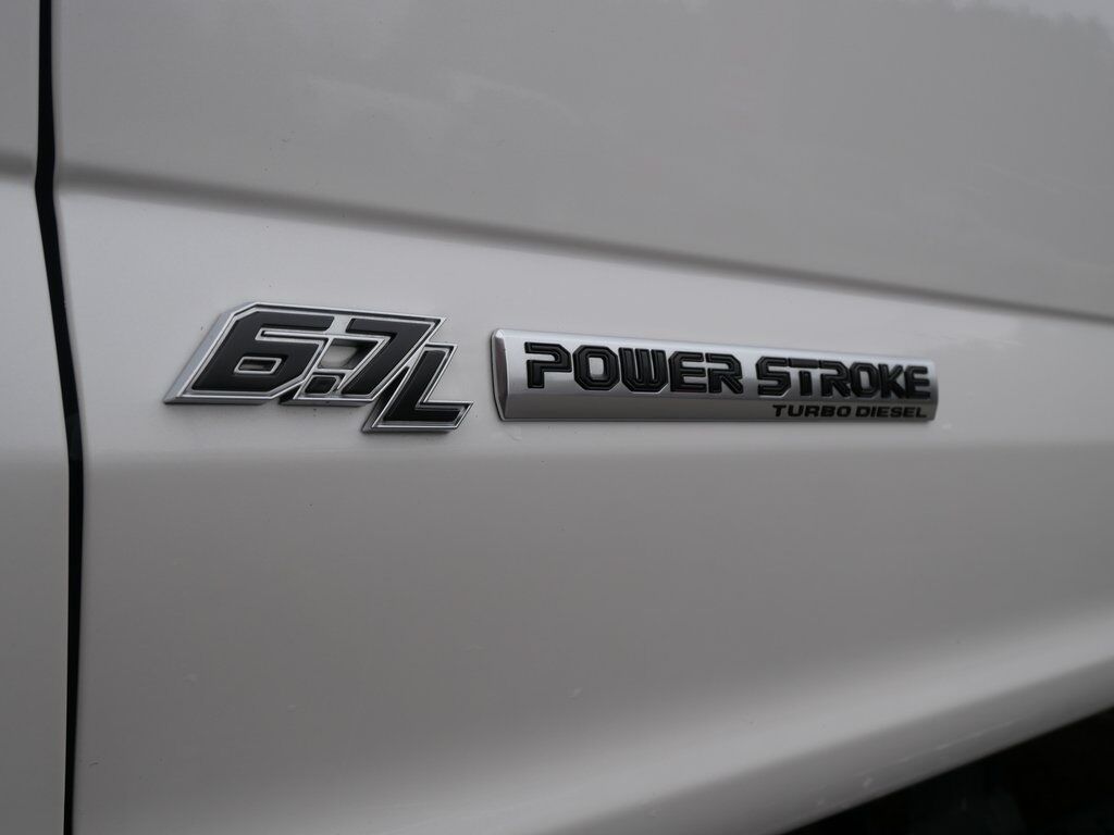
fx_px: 1159
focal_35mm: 36
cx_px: 557
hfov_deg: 51.4
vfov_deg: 39.7
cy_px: 418
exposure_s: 1/200
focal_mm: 18
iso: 200
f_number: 5.6
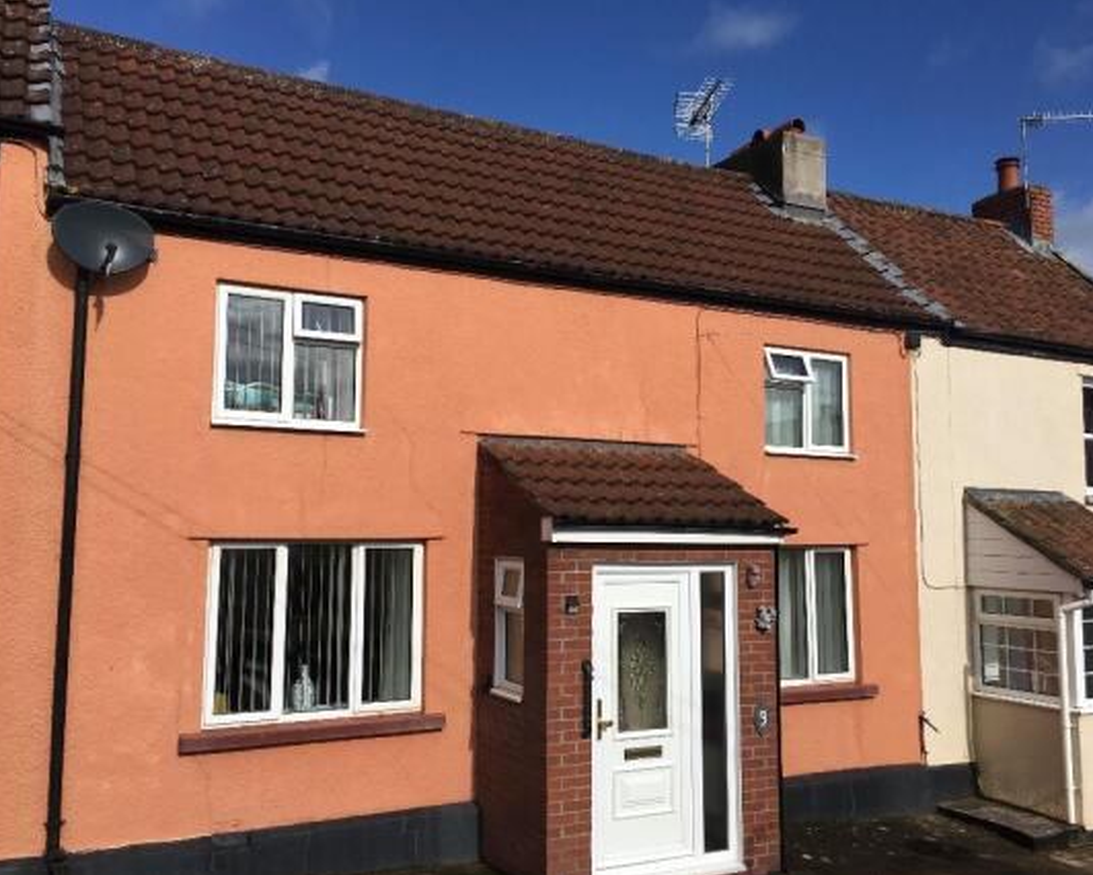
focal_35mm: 31
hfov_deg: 57.1
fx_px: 1003
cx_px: 515
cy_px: 432
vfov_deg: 47.1
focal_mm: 4.15
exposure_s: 1/3497
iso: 25
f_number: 2.2
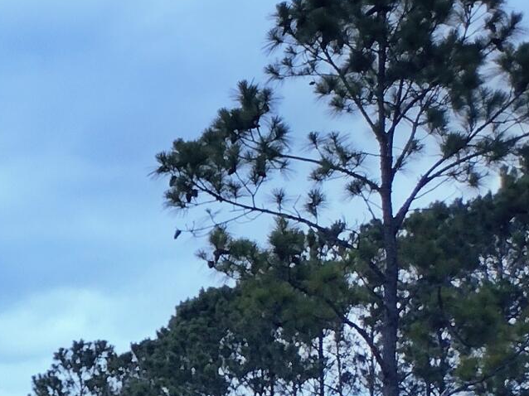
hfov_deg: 12.8
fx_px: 1940
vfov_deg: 11.0
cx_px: -649
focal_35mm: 127
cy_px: 676
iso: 100
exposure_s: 1/630
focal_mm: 4.71
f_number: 1.7
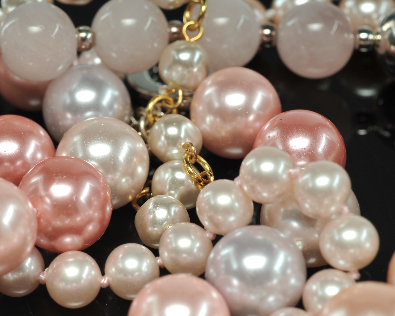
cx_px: 126
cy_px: 173
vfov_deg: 12.9
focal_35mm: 120
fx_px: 1403
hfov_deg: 16.0
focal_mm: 60
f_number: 10
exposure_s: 1/250
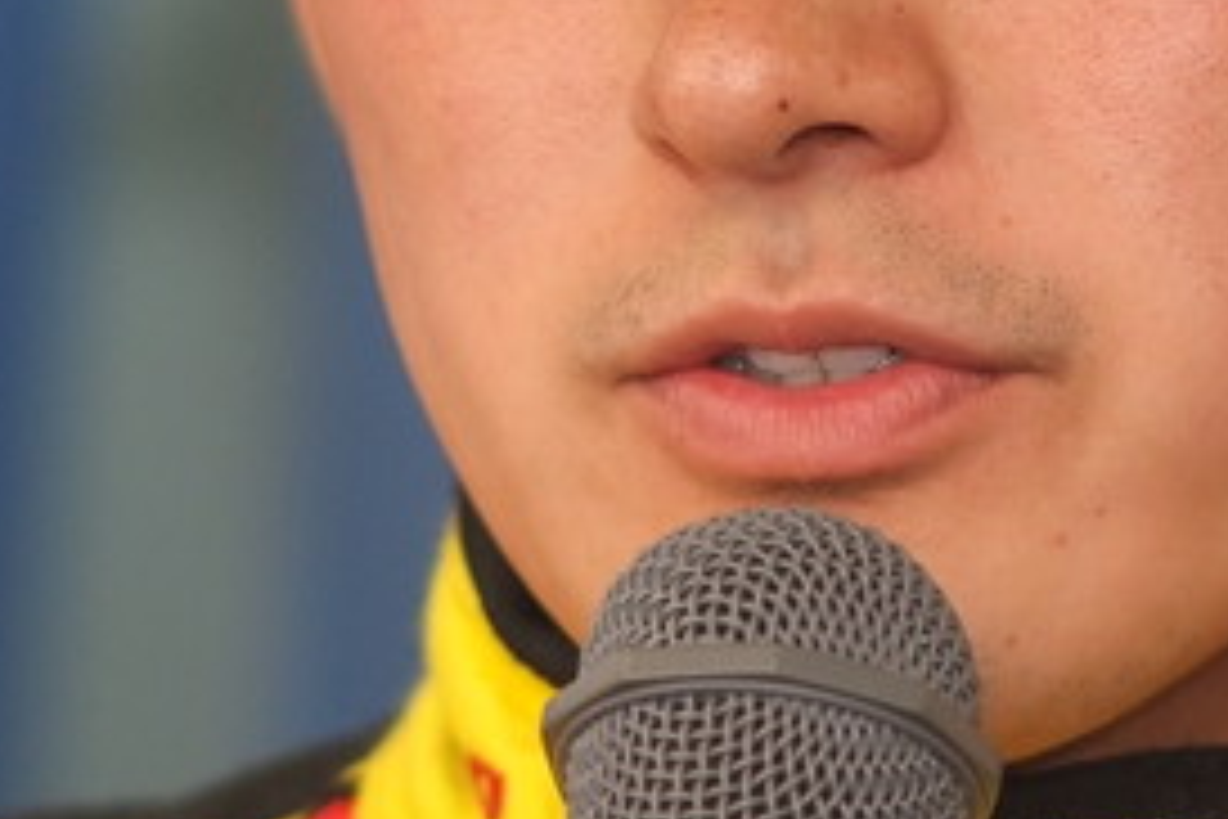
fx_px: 24319
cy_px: 50
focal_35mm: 713
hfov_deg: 2.9
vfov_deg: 1.9
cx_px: 796
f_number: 2.8
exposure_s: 1/125
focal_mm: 180
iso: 800
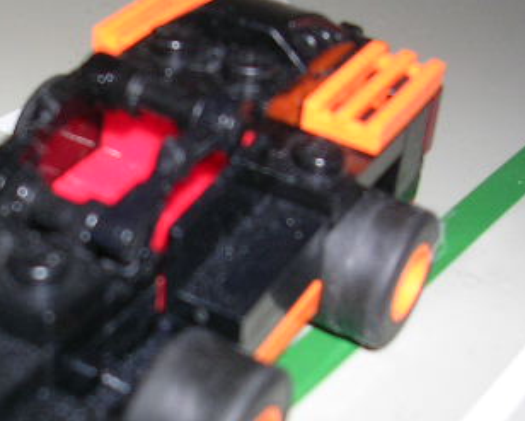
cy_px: 300
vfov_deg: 19.8
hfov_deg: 24.3
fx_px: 1198
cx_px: 95
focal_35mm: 77
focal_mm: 5.8
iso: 50
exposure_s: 1/60.1
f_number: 2.8
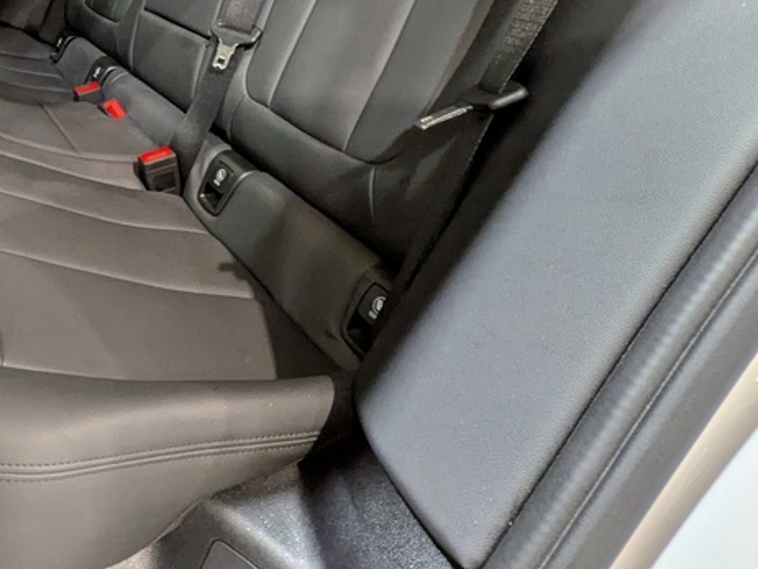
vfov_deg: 40.3
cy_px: 8
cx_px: 21
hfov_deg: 49.1
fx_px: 679
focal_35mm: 31
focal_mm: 1.83
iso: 90
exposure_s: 1/24
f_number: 2.2
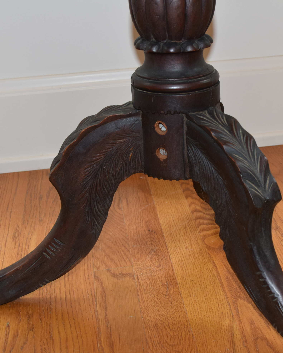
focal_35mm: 62
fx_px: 646
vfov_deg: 30.6
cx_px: 193
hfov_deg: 24.6
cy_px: 177
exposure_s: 1/100
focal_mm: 29
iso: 800
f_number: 6.3
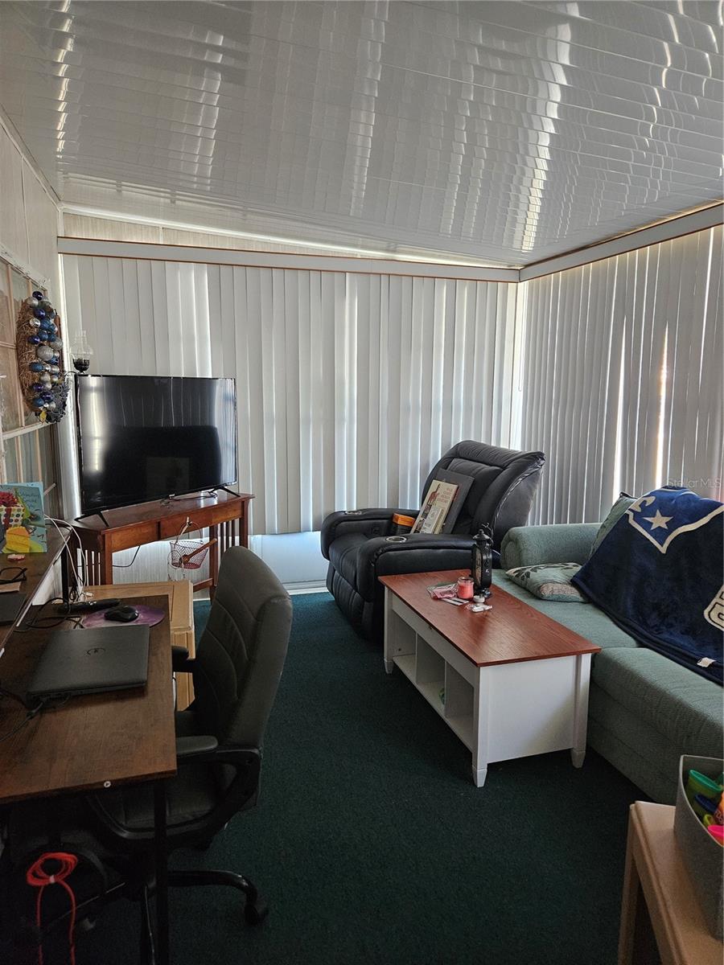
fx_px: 641
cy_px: 482
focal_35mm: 23
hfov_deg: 58.9
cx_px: 362
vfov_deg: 73.9
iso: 640
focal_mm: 5.4
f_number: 1.8
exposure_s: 1/60
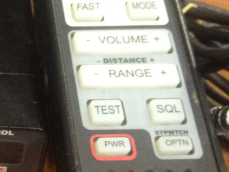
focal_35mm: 97
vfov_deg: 15.2
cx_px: -72
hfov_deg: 18.7
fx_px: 642
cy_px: 67
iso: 400
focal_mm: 4.28
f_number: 2.4
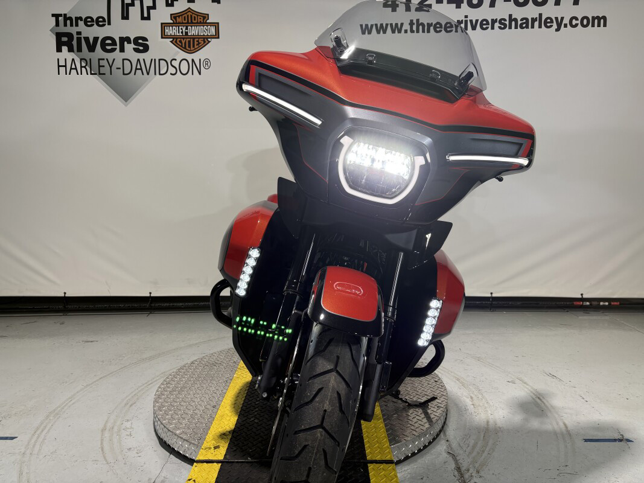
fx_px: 484
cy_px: 242
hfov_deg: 67.3
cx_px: 322
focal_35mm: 26
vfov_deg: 53.1
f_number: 1.6
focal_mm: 5.96
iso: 64
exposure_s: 1/243
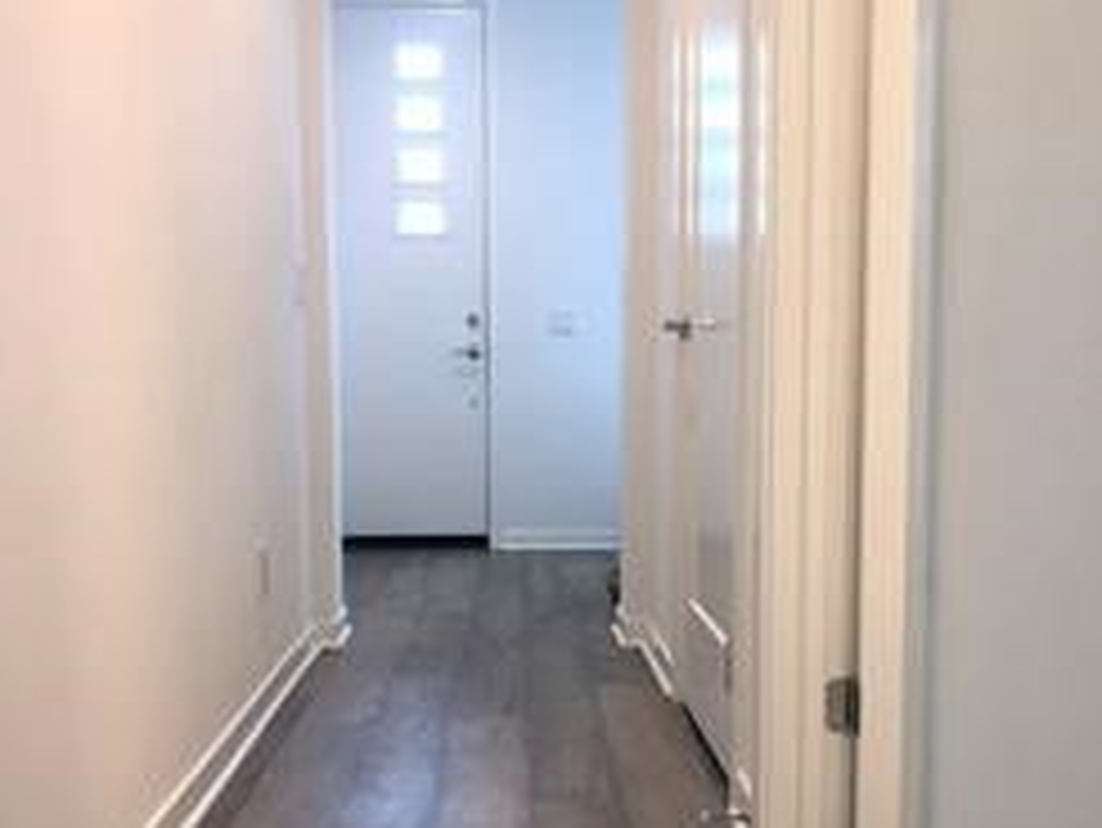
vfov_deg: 36.7
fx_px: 1242
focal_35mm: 39
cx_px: 511
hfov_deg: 47.8
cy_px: 486
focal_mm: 4
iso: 25
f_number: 1.8
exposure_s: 1/30
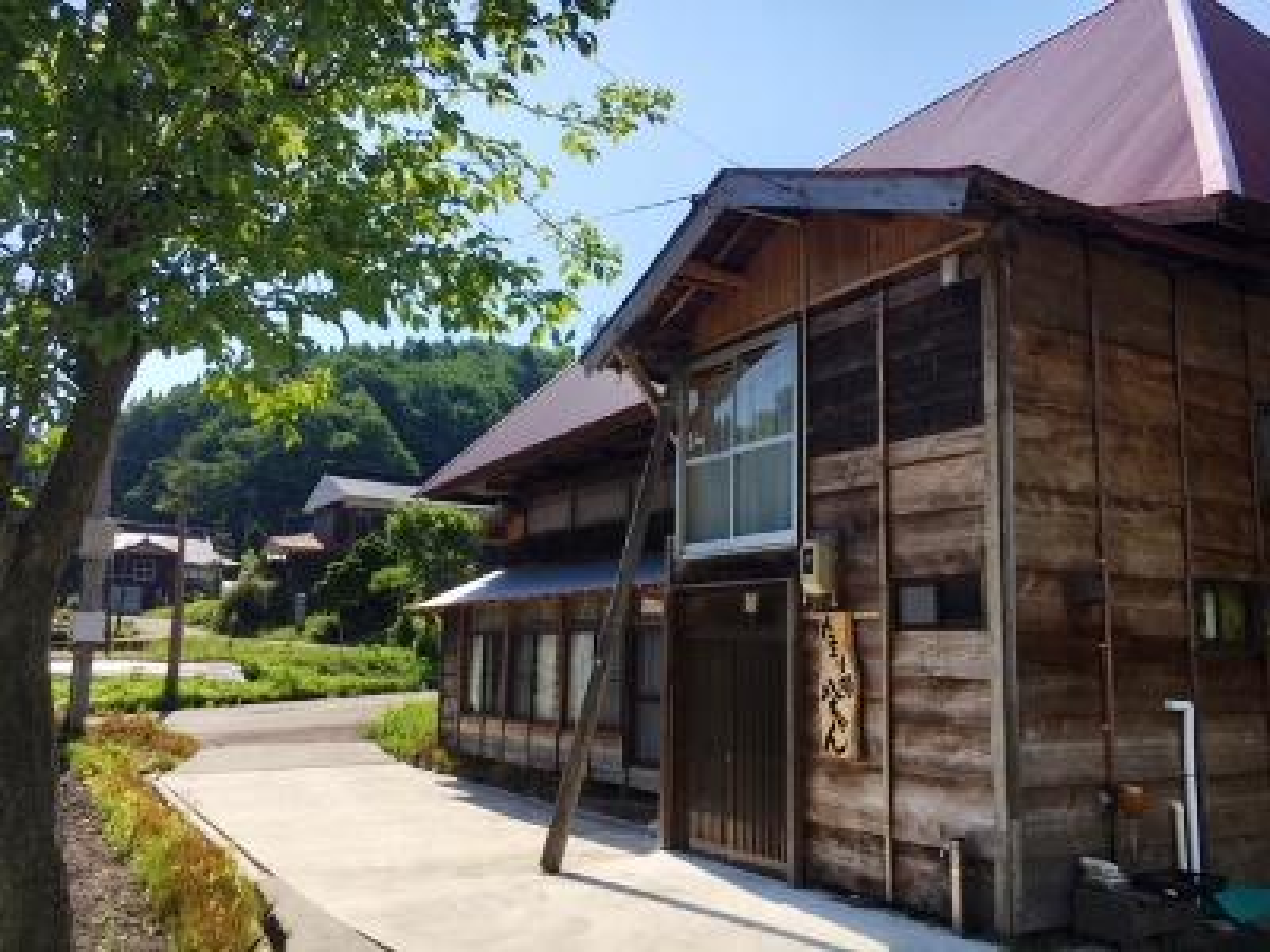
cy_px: 476
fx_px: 1064
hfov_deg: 61.7
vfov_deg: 48.2
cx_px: 635
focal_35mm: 29
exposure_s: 1/1570
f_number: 2.2
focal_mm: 4.15
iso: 25
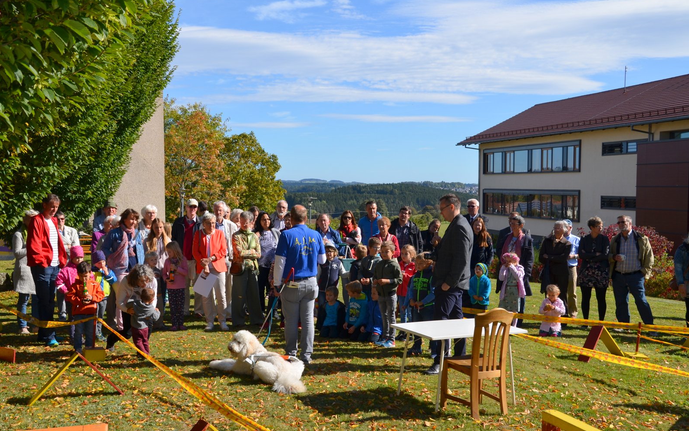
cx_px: 343
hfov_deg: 49.3
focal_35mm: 40
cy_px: 226
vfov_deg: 32.0
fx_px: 751
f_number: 8
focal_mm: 26
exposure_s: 1/250
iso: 100
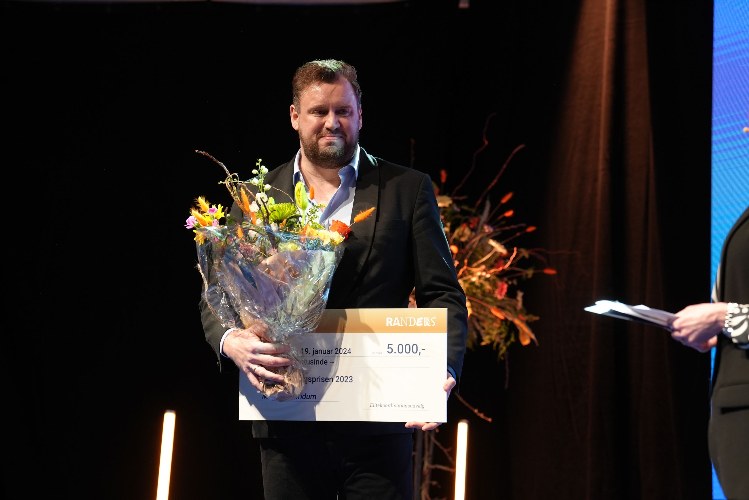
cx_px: 374
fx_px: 2081
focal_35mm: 100
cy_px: 250
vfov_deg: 13.7
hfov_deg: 20.4
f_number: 4
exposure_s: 1/160
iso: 2000
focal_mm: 100
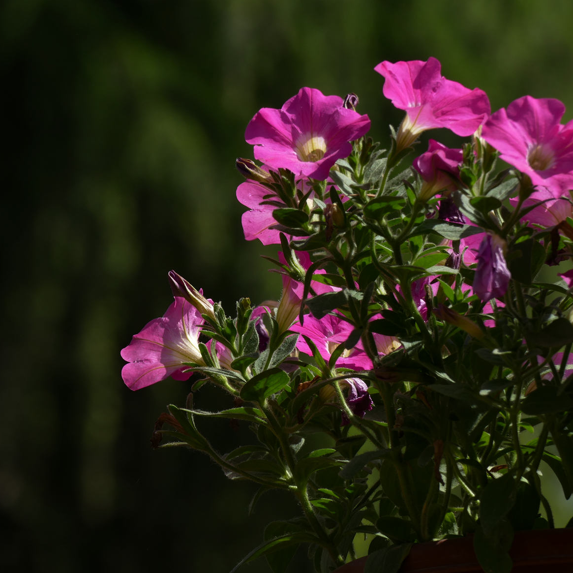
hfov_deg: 3.4
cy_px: 286
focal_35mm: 511
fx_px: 9570
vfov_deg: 3.4
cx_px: 242
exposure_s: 1/320
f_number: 7.1
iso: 125
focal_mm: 146
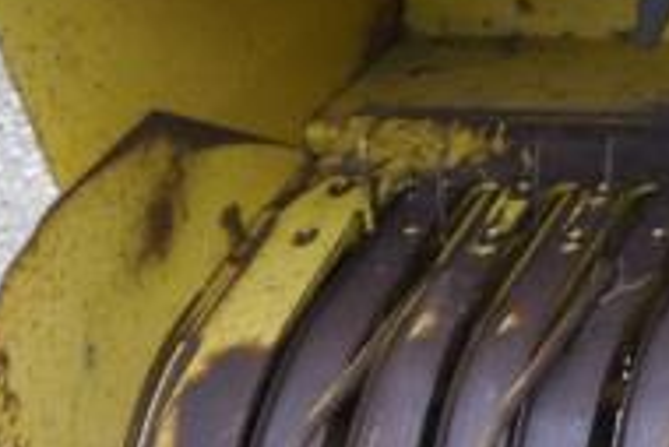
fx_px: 2920
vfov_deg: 8.7
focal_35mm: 157
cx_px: 1412
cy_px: 116
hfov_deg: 11.5
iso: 160
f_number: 3.5
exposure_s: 1/80
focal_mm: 14
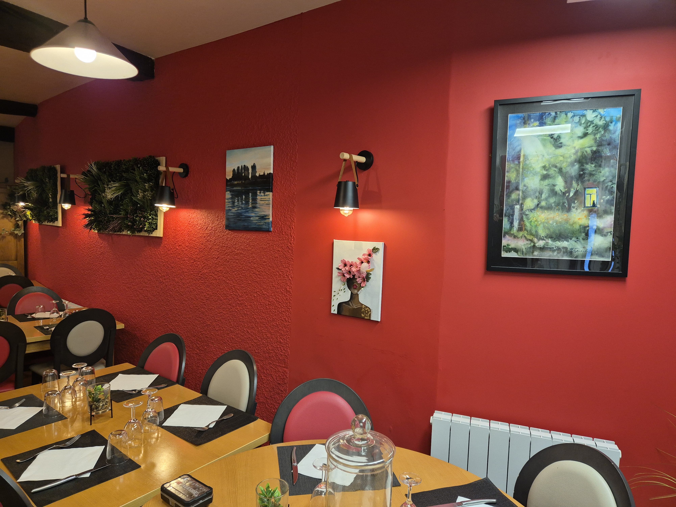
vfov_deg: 58.9
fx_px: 449
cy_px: 254
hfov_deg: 73.9
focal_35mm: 23
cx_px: 338
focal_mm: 5.4
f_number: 1.8
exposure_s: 1/100
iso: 200
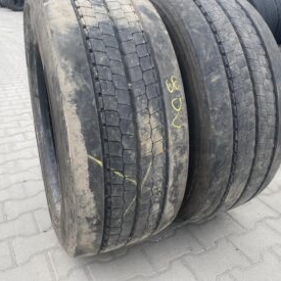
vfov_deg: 45.9
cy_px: 117
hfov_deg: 45.5
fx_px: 331
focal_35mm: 36
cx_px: 182
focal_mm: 4.25
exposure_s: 1/414
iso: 32
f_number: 1.8
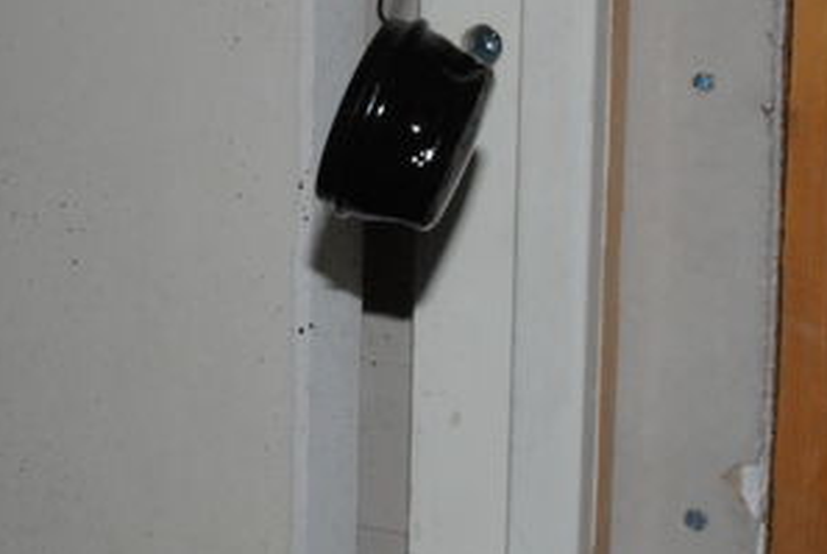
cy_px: 161
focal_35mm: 84
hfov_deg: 23.8
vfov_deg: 16.3
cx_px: 153
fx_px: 1933
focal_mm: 26
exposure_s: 1/125
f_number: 29
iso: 800
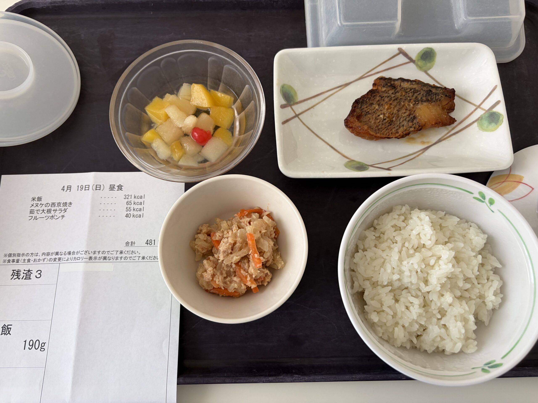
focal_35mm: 26
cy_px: 202
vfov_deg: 53.1
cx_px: 269
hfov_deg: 67.3
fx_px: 404
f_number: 1.6
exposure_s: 1/50
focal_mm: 5.96
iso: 64
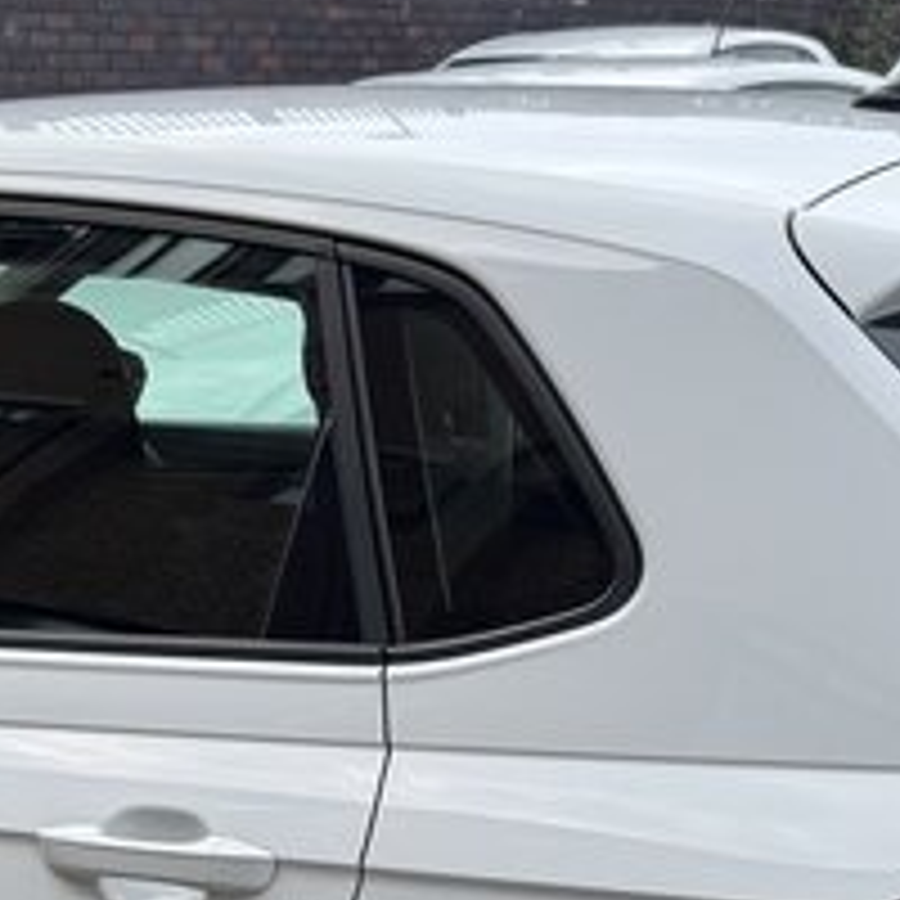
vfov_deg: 19.7
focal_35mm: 85
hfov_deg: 20.3
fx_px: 2500
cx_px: 270
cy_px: 918
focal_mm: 6.76
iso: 80
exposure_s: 1/1395
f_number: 1.78
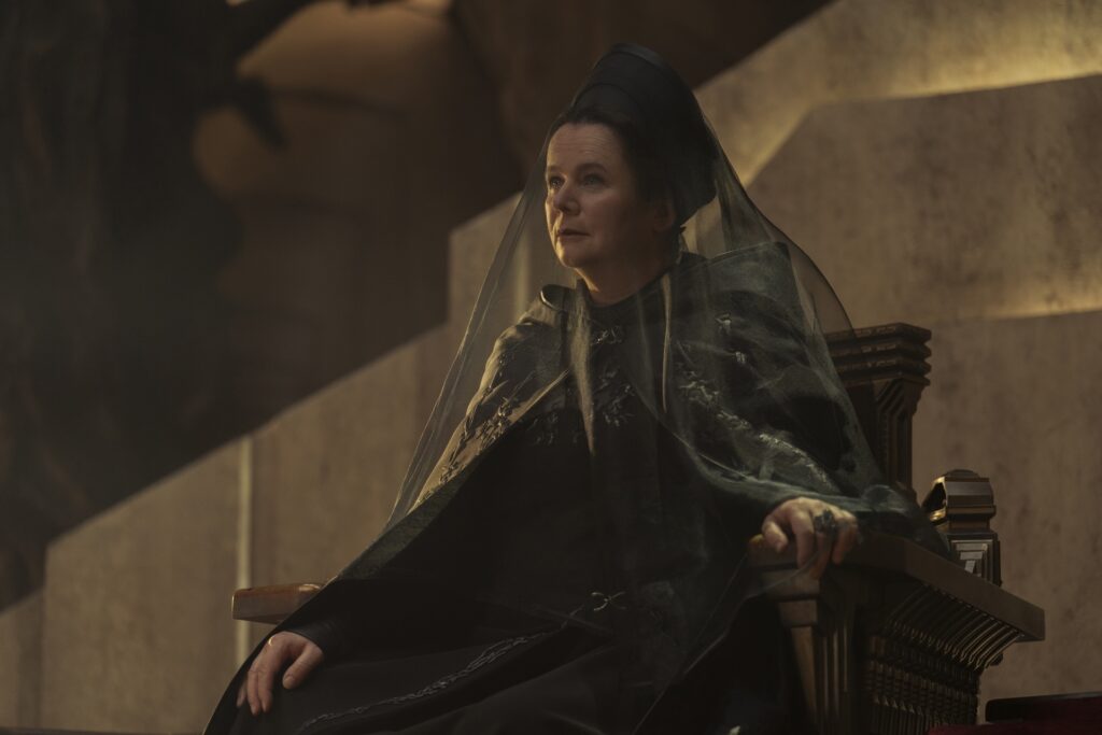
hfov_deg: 15.2
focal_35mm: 135
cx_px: 551
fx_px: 4133
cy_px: 368
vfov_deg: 10.2
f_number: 2.8
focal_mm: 135
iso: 1250
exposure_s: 1/160
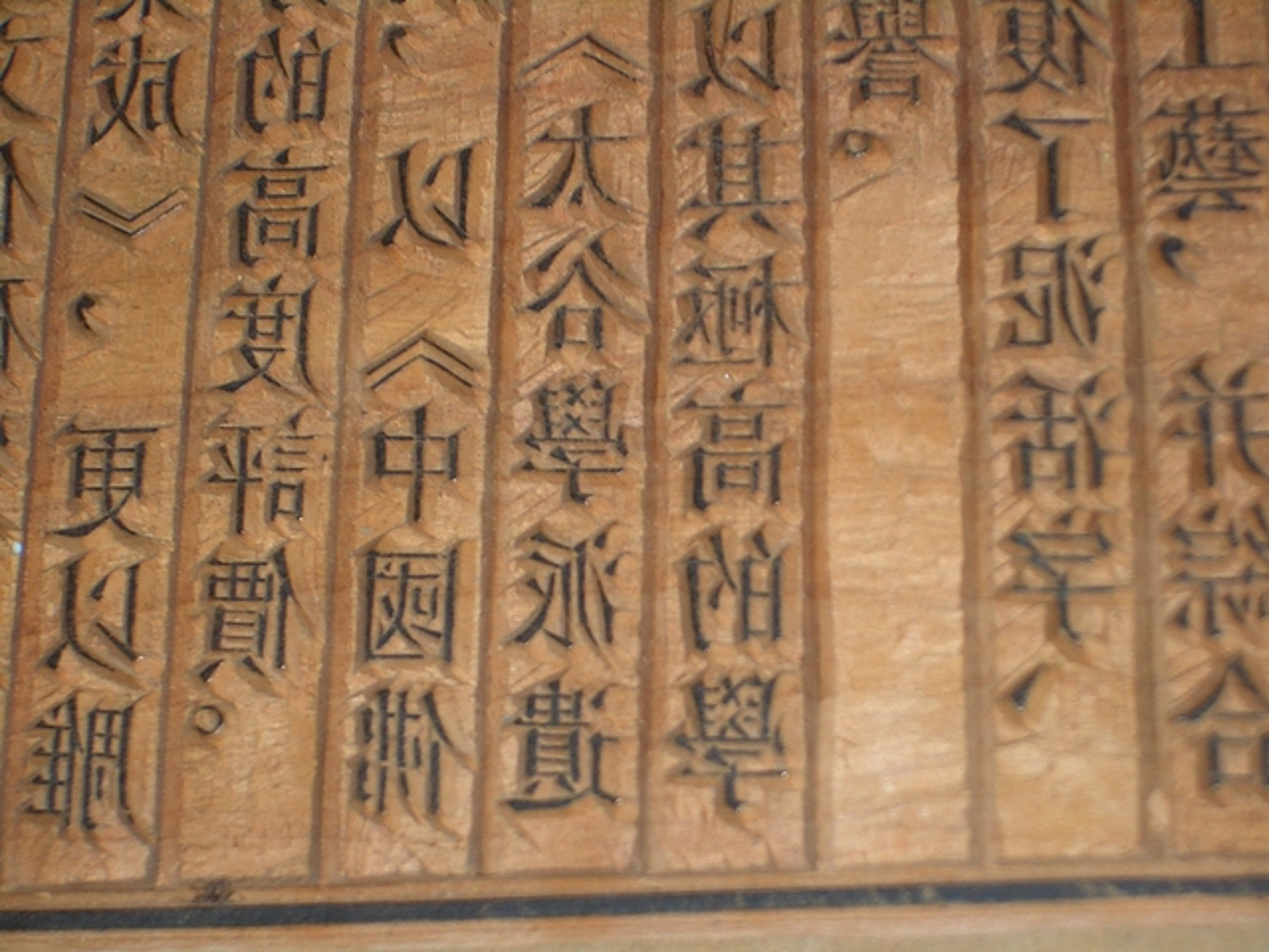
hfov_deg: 18.7
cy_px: 476
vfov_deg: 14.1
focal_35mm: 105
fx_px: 3849
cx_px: 634
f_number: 4.8
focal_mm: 17.4
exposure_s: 1/60
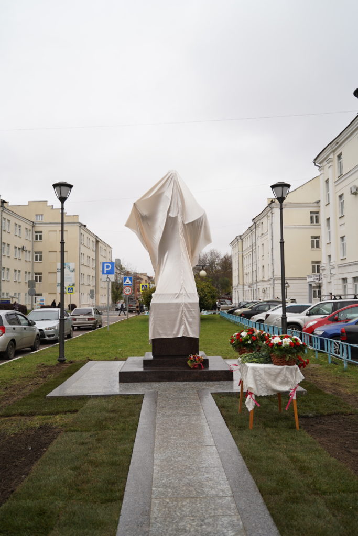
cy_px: 268
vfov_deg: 58.7
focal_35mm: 32
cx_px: 179
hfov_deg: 41.1
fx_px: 477
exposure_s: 1/400
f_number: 2.8
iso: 100
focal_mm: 32
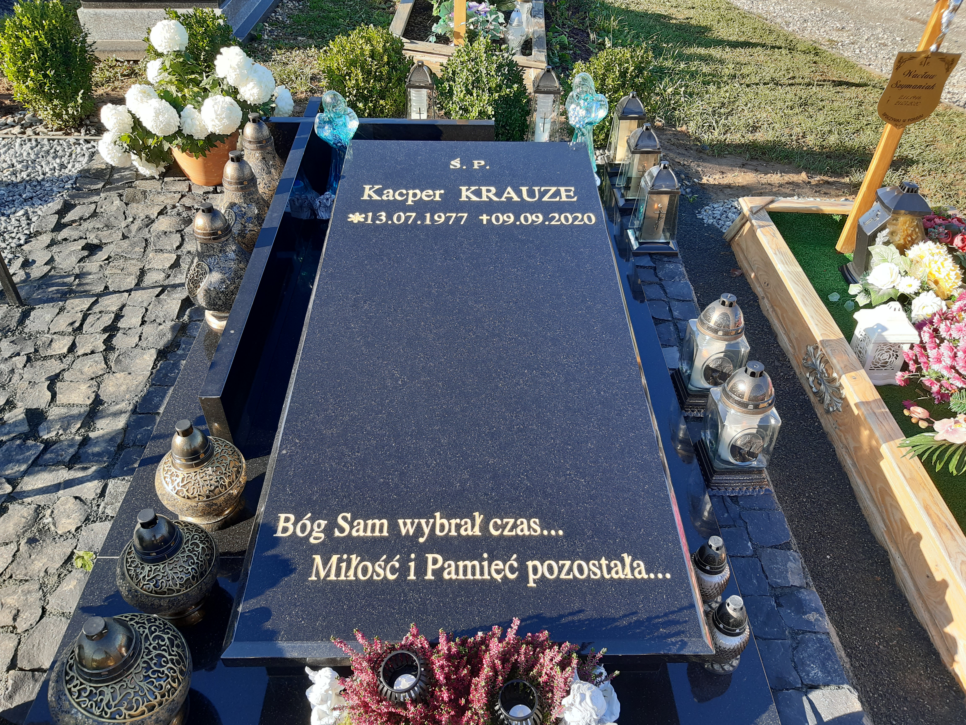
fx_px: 726
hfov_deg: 67.3
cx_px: 483
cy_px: 362
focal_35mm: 26
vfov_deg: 53.1
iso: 40
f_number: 1.7
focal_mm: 3.92
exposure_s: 1/294
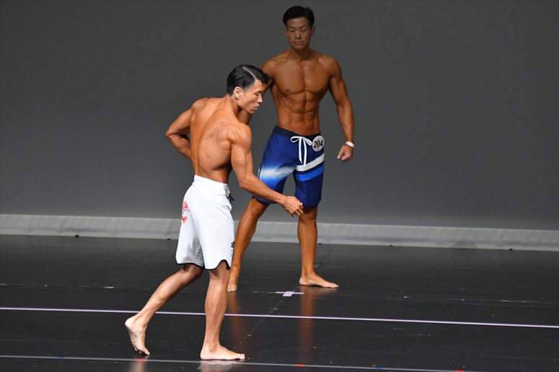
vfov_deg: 4.0
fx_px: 5355
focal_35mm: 345
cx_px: 280
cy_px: 186
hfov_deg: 6.0
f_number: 5.6
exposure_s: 1/400
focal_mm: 230
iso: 4000
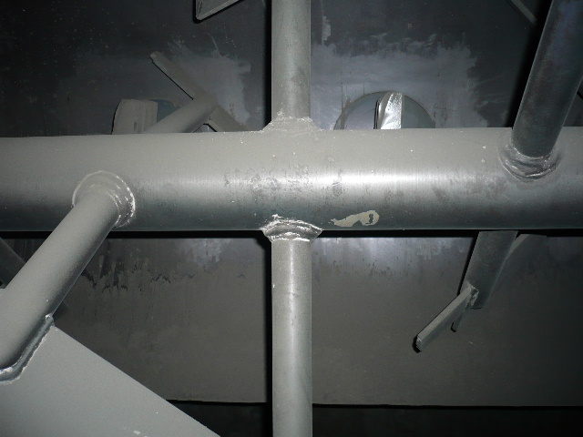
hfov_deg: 52.6
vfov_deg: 40.7
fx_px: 589
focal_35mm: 35
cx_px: 292
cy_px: 218
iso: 100
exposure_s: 1/30
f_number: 2.8
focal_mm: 5.8
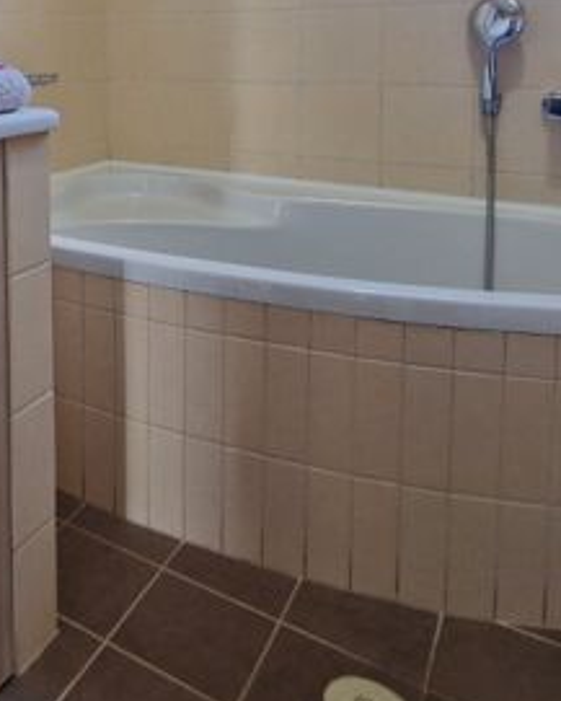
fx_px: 685
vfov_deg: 49.3
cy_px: 93
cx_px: 4
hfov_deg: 39.5
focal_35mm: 33
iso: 200
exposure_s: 1/50
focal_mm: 2.2
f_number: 2.2
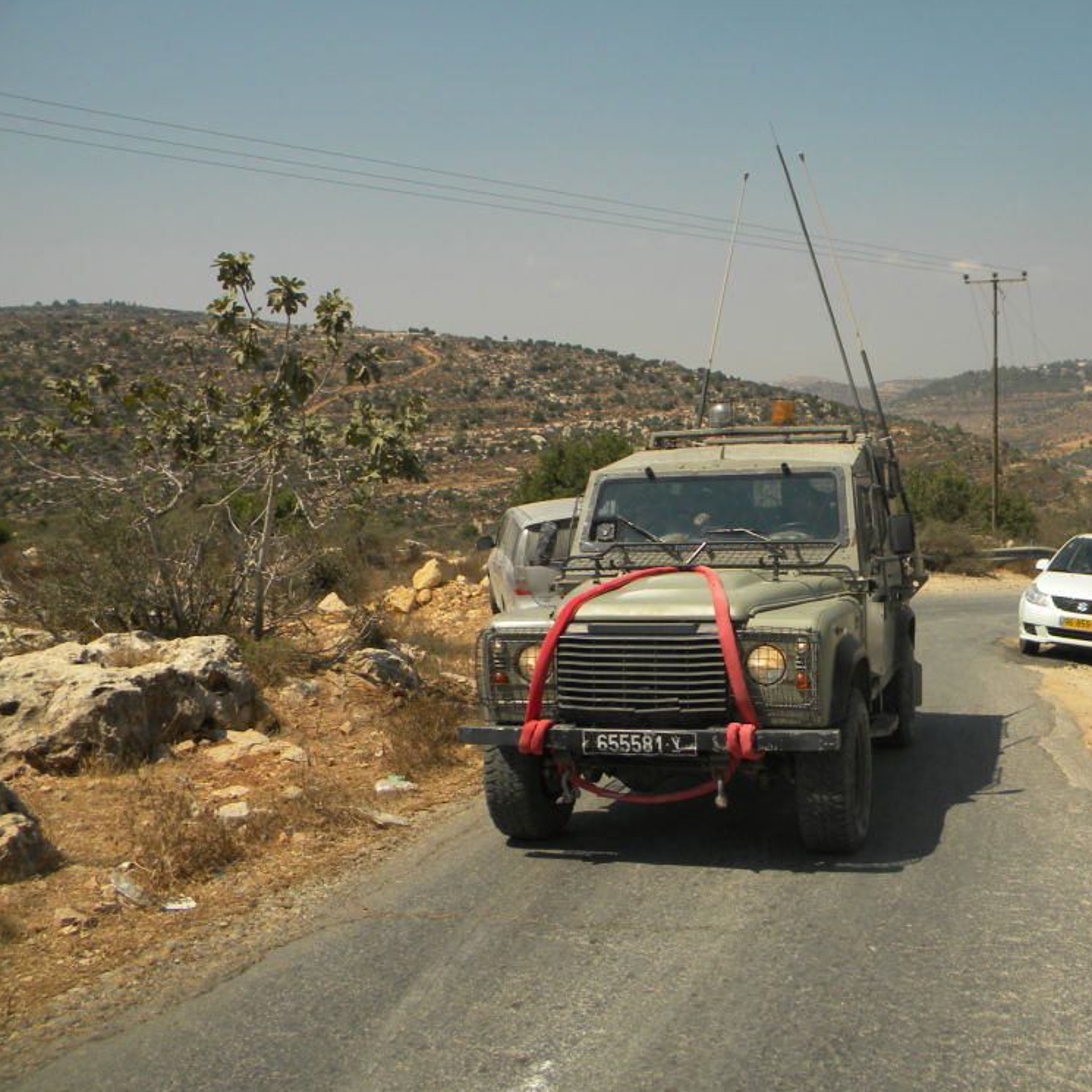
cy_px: 556
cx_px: 724
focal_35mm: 34
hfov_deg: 47.7
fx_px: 1213
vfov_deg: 48.4
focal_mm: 5
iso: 80
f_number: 7
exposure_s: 1/453
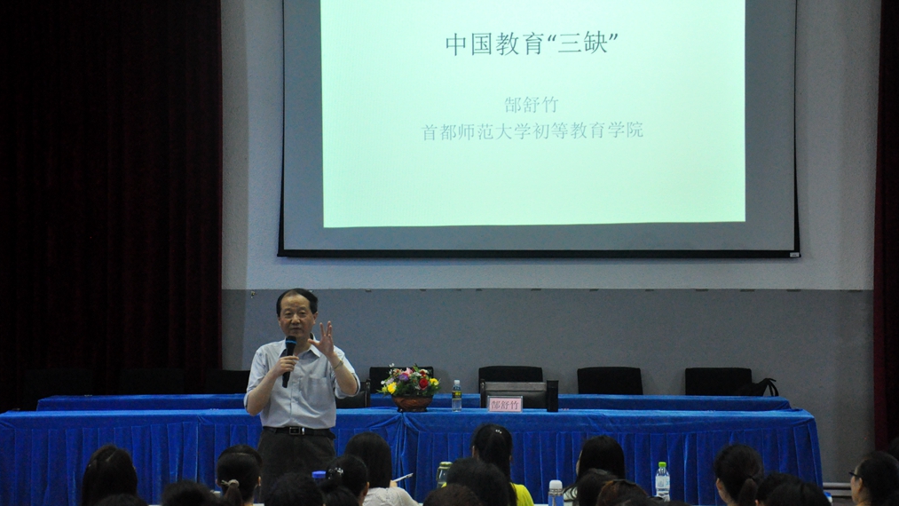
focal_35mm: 92
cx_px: 450
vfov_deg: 13.2
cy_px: 233
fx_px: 2193
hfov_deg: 23.2
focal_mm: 58
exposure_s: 1/80
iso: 2500
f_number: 5
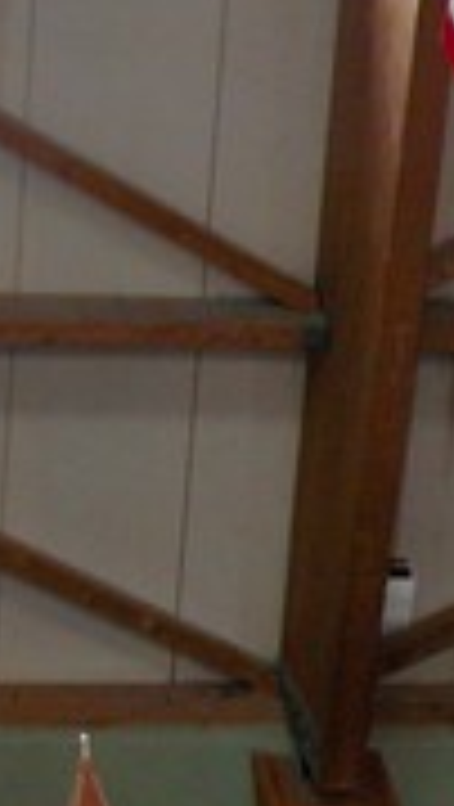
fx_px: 6448
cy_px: 1270
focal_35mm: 302
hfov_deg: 3.8
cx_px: 1641
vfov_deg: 7.0
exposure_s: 1/60.3
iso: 200
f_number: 3.2
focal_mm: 15.7
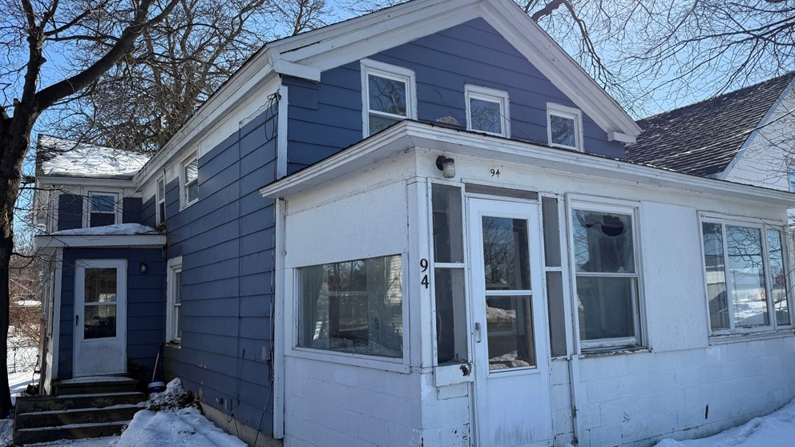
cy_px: 229
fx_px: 569
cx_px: 398
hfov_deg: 69.9
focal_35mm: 27
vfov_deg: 42.9
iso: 100
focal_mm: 6.76
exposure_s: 1/3759
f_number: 1.78
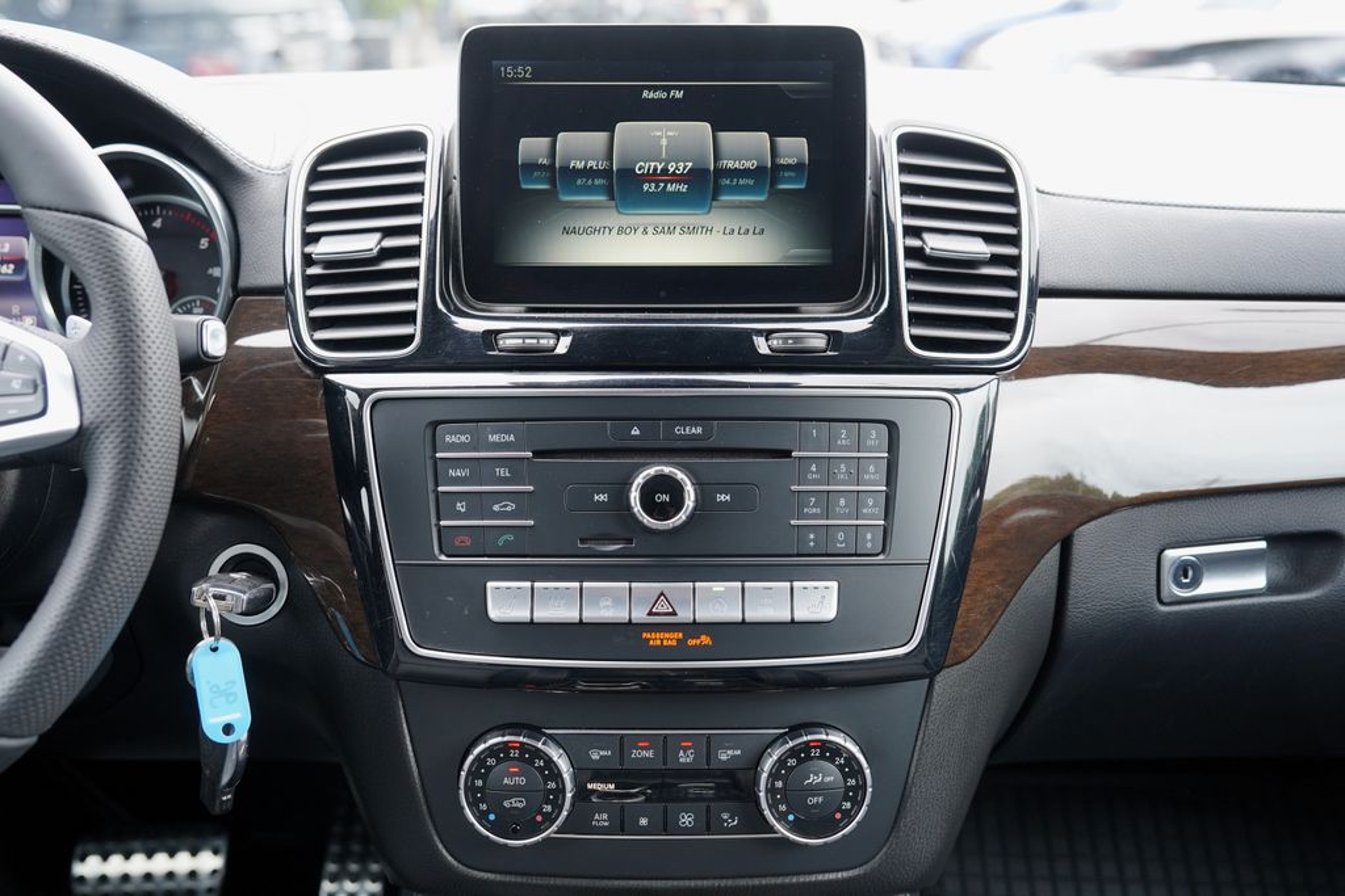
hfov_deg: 51.9
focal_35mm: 37
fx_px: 1382
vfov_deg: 36.0
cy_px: 448
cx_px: 672
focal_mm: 37
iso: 500
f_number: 4
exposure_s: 1/60
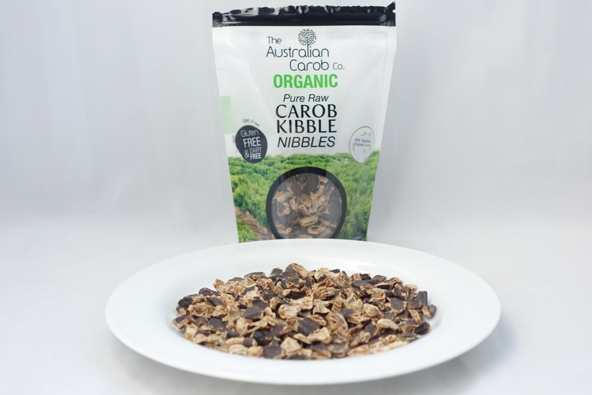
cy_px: 198
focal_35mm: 47
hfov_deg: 41.9
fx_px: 773
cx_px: 296
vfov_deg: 28.7
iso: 800
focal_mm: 17.06
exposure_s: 1/250
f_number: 2.8
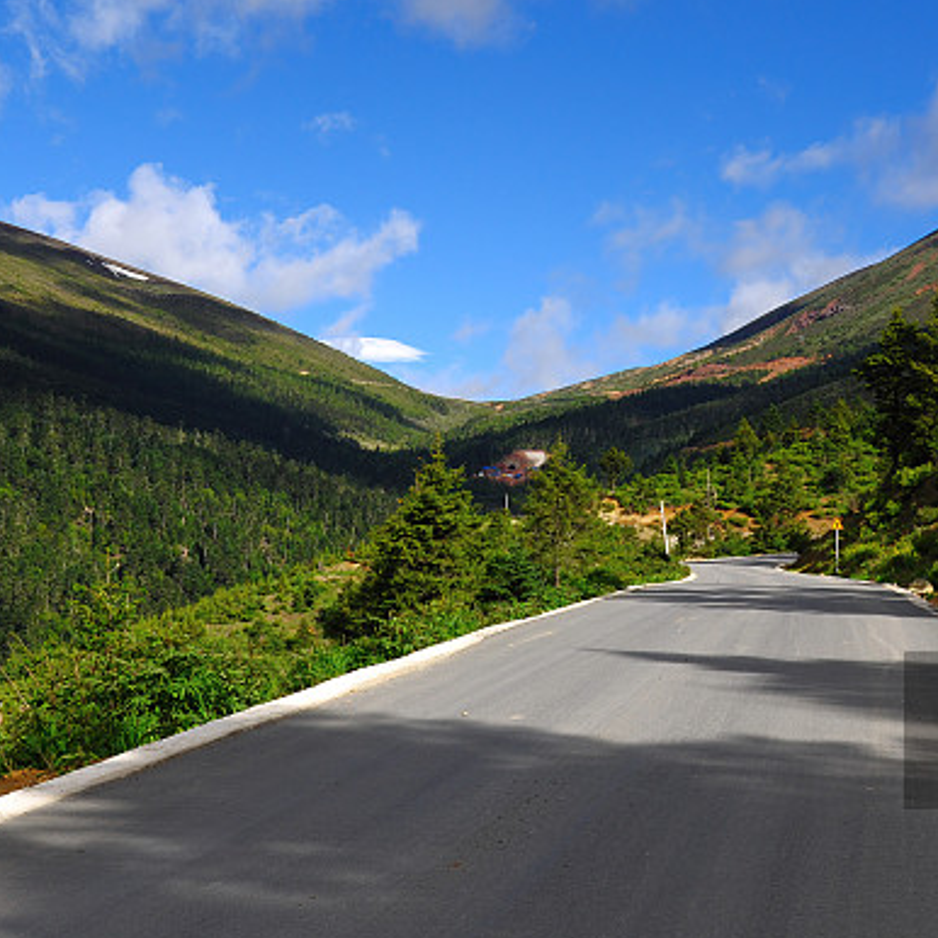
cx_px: 474
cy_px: 431
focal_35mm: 66
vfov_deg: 26.1
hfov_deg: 26.1
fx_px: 2020
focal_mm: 25
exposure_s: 1/320
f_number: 8
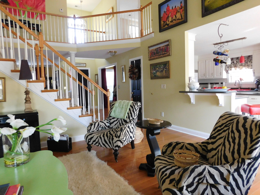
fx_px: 173
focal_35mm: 23
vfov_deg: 58.9
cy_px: 98
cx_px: 130
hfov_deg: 73.9
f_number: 3
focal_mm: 4
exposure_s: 1/30
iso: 400
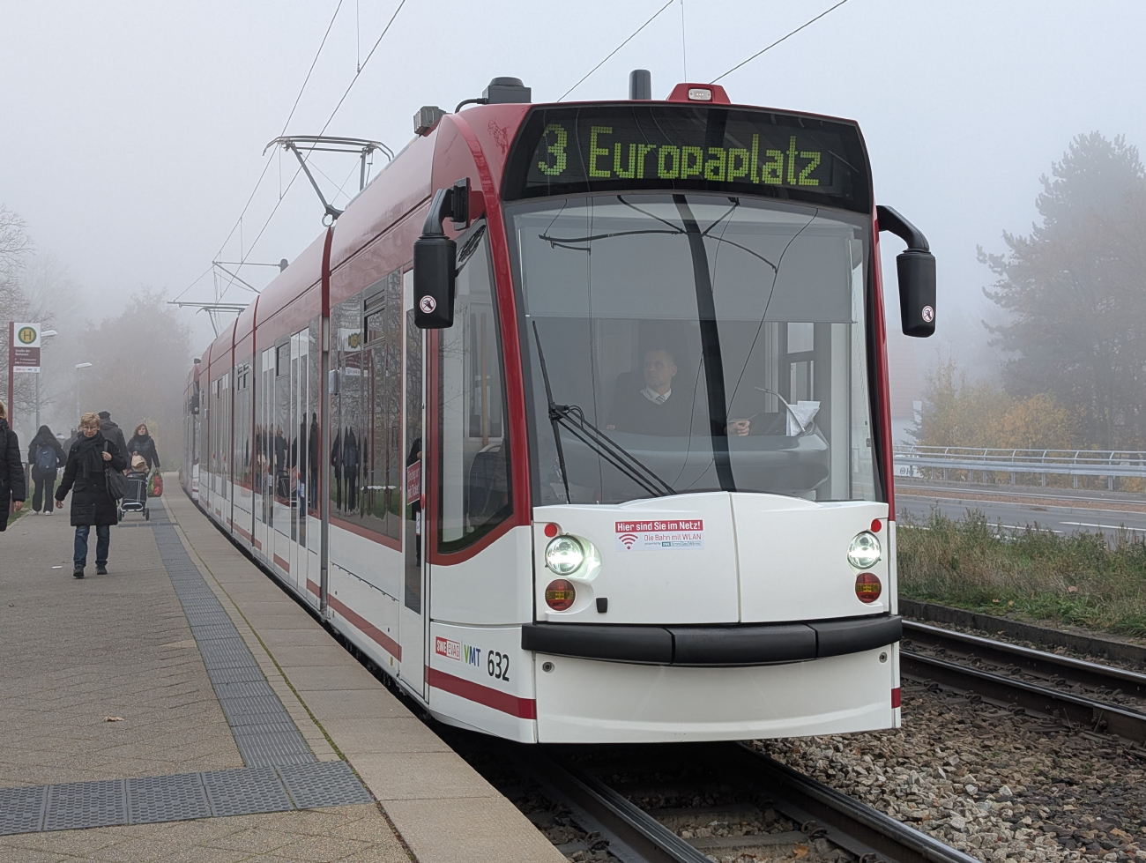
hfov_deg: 38.9
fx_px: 1625
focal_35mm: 49
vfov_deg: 29.8
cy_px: 432
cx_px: 573
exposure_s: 1/94.2
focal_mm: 6.9
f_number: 1.68
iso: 22
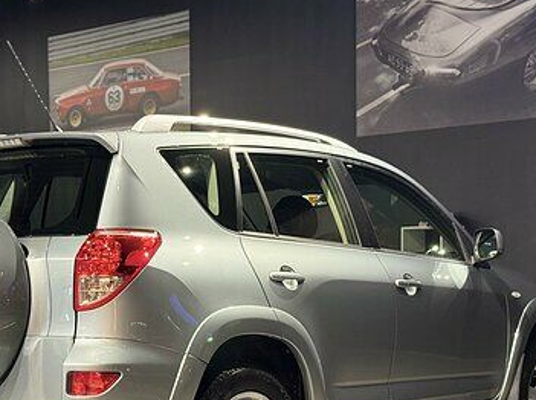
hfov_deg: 26.0
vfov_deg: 19.5
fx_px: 1159
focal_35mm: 75
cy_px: 292
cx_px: 209
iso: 200
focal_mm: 6.76
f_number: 1.78
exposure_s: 1/33
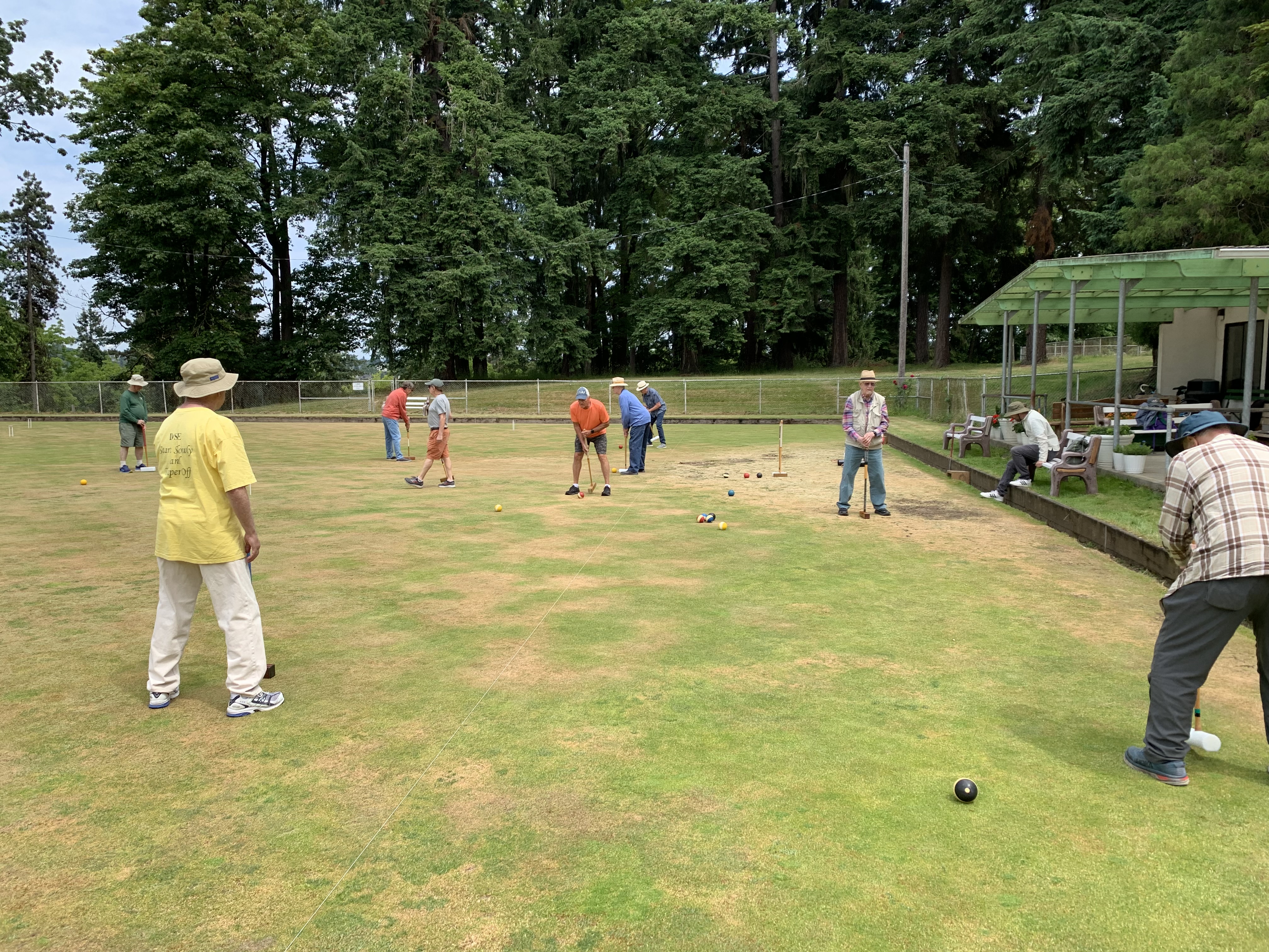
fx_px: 953
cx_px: 634
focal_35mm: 26
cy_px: 476
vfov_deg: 53.1
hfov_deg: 67.3
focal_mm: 4.25
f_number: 1.8
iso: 25
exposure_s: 1/1100
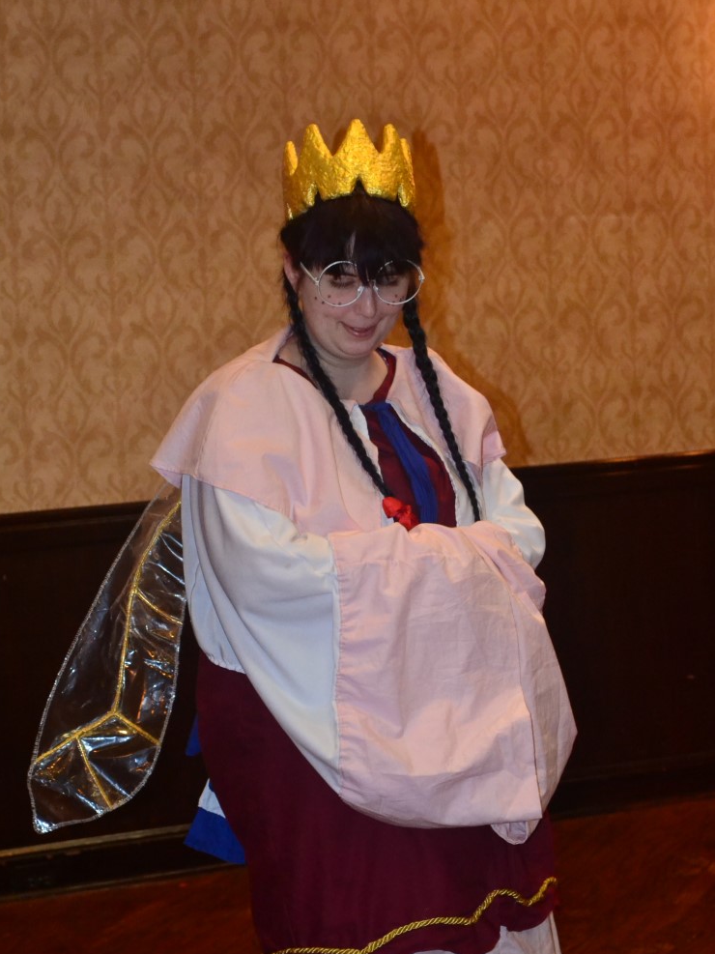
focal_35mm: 93
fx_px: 2550
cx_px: 353
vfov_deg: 21.2
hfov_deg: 16.0
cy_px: 474
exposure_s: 1/60
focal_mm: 55
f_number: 7.1
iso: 3200
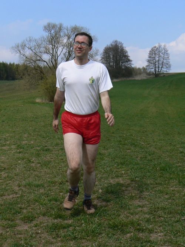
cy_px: 124
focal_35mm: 36
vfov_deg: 51.4
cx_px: 92
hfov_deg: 39.6
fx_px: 257
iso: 80
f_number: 7.1
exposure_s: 1/400
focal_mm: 6
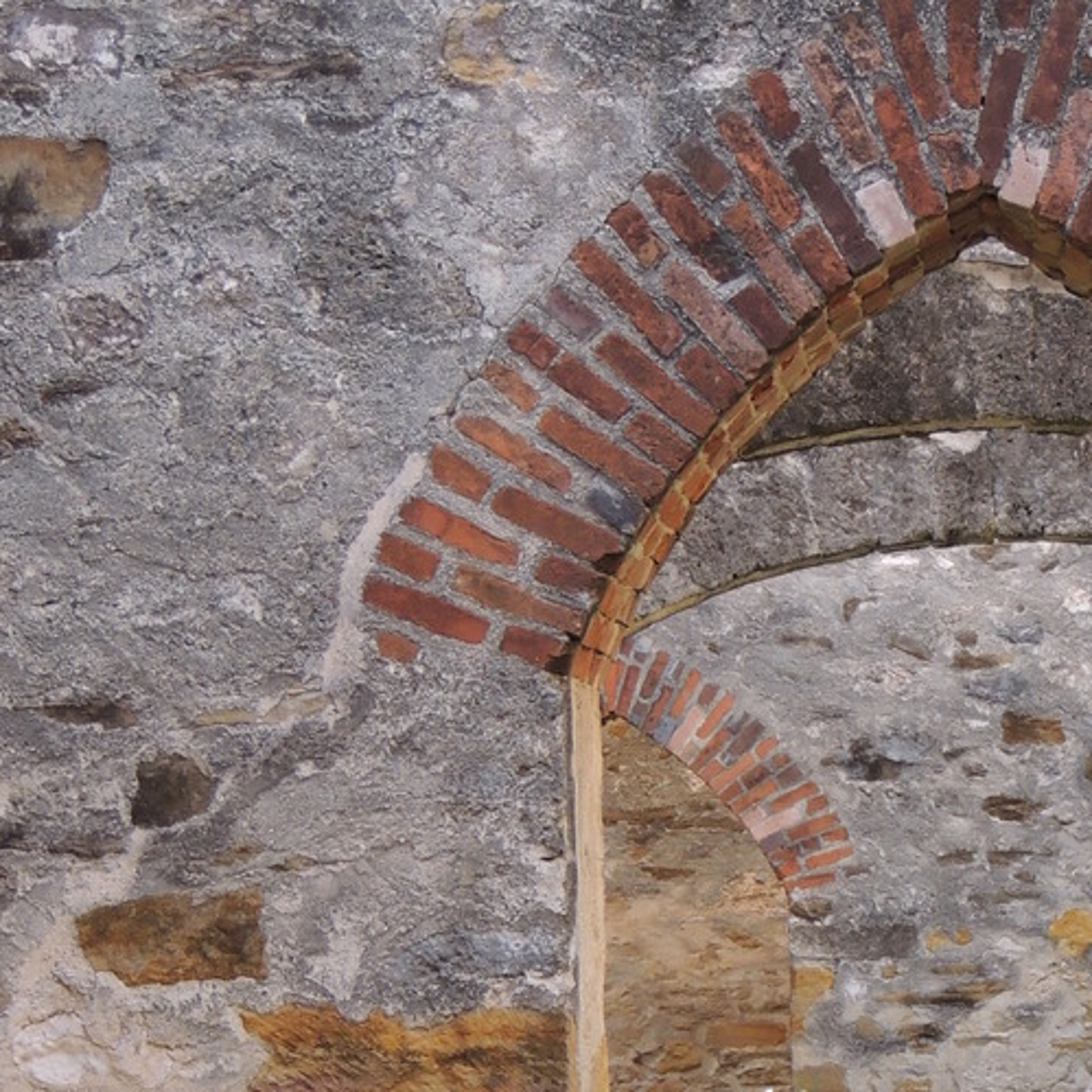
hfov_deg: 12.7
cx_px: 1004
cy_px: 1127
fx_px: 4854
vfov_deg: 12.7
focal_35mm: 136
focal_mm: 10.7
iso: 200
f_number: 3.7
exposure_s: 1/60
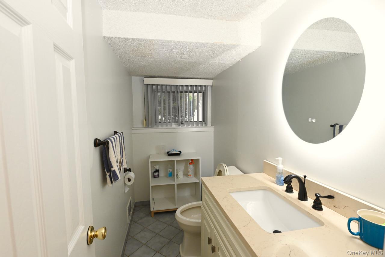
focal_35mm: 15
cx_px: 192
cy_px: 128
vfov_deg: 77.3
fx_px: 160
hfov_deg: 100.4
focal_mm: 15
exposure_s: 1/60
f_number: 8
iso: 1600
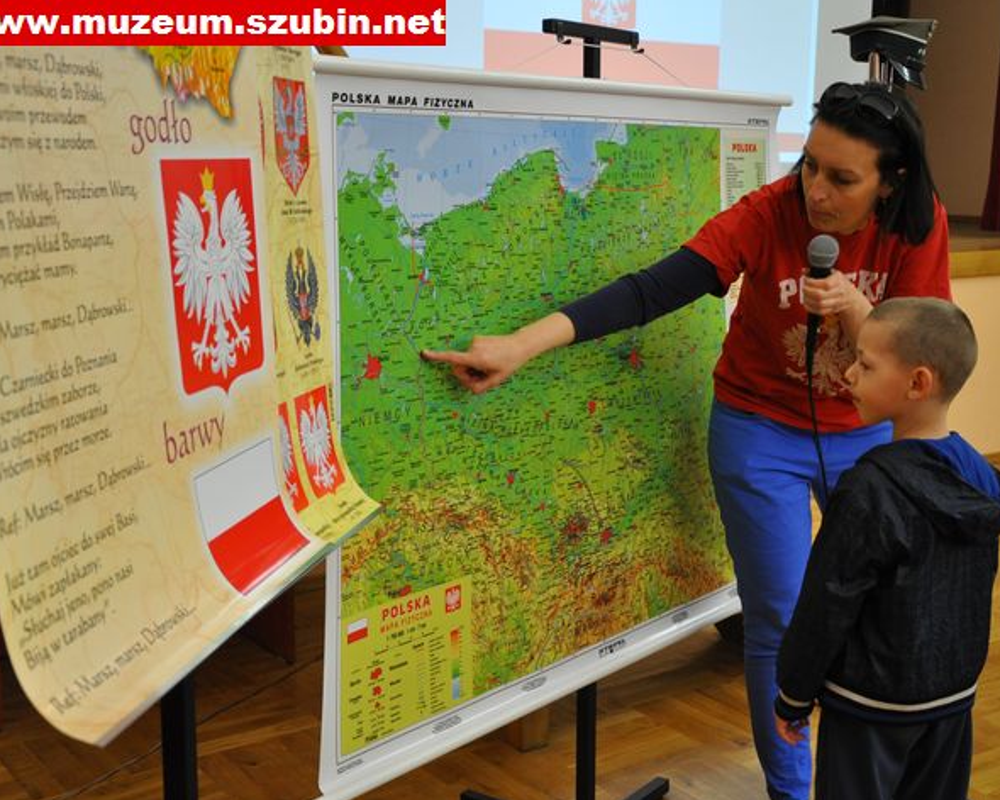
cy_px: 400
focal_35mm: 48
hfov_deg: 38.7
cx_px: 568
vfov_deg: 31.5
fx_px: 1421
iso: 800
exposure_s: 1/50
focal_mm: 28
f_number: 4
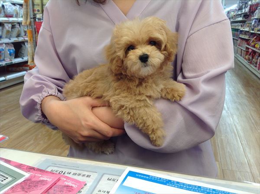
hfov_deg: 52.7
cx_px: 130
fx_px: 262
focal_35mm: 35
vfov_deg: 40.6
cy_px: 97
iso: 50
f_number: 2.4
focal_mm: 4.28
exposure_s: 1/40
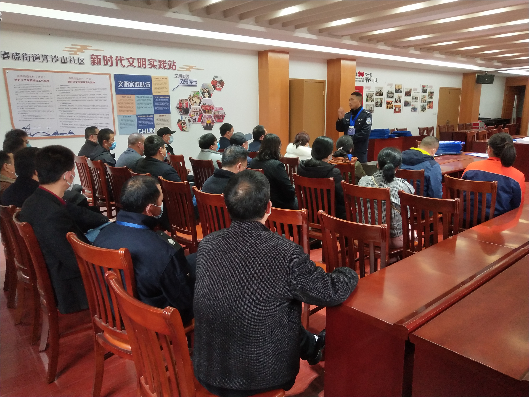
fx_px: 458
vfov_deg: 46.8
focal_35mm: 30
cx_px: 264
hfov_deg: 60.0
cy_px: 198
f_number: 1.8
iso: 346
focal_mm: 3.95
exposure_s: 1/60
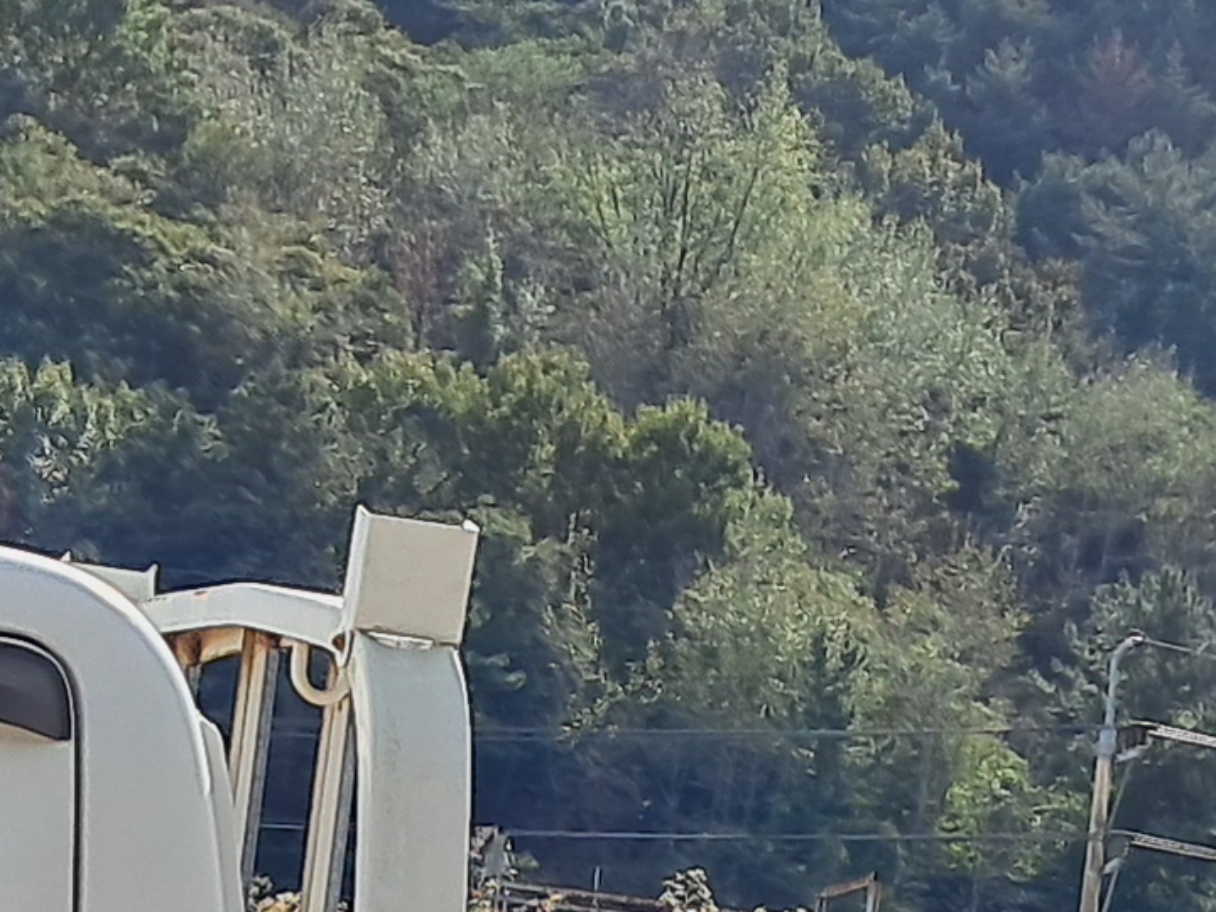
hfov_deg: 12.9
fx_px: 5375
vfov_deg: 9.3
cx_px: 748
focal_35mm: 153
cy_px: 1594
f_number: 1.8
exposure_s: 1/867
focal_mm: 4
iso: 50
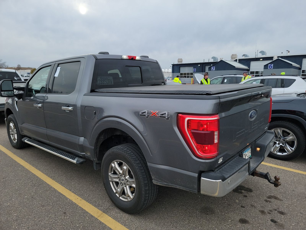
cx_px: 153
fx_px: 212
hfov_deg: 71.6
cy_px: 115
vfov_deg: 56.8
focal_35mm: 24
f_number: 1.8
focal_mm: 6.7
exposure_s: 1/164
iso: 50
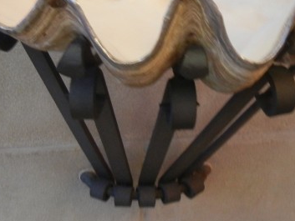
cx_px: 196
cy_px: 27
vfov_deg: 16.8
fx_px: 742
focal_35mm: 87
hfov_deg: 22.4
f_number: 3.5
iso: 400
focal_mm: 5.4
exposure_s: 1/5.2
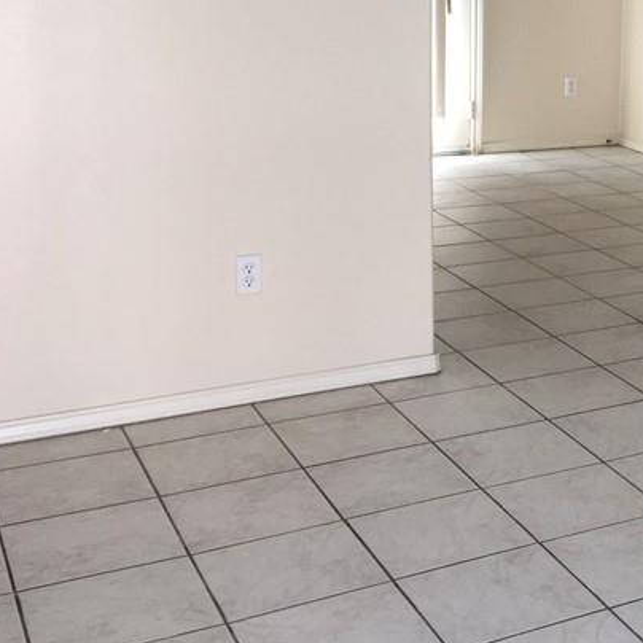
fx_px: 1366
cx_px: 759
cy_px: 111
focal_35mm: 65
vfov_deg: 25.9
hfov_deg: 24.2
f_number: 2.2
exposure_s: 1/30
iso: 25
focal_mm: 4.15
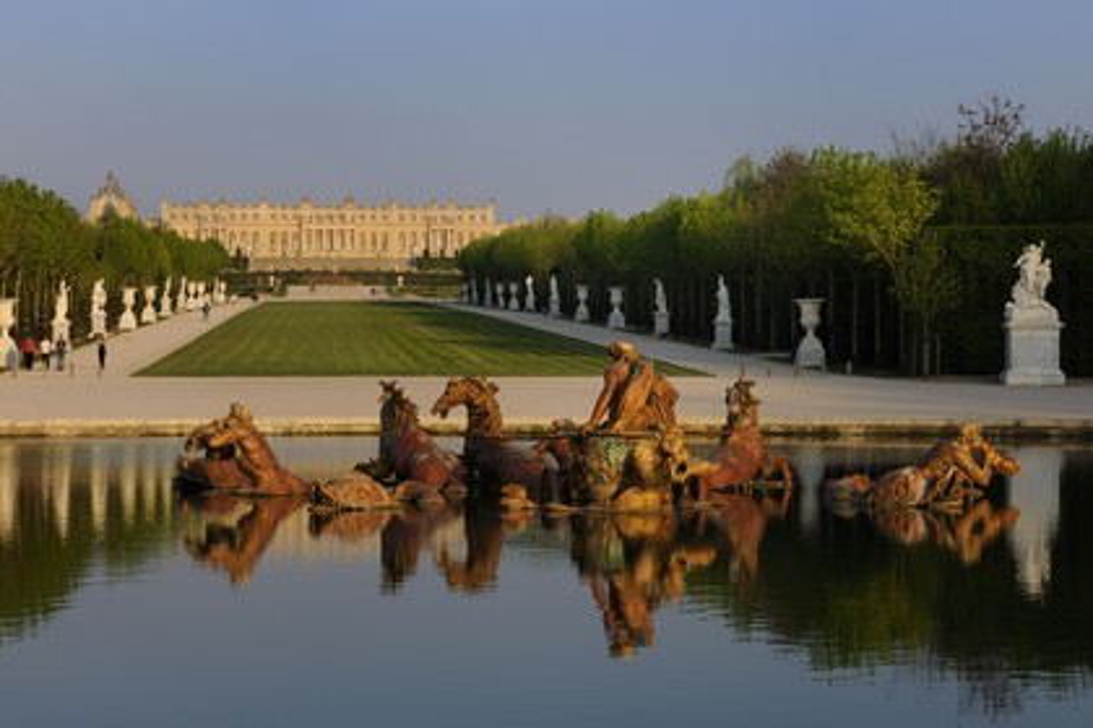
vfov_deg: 17.1
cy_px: 364
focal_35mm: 80
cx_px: 546
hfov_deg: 25.4
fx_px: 2429
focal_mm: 80
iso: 200
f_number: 10
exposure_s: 1/160
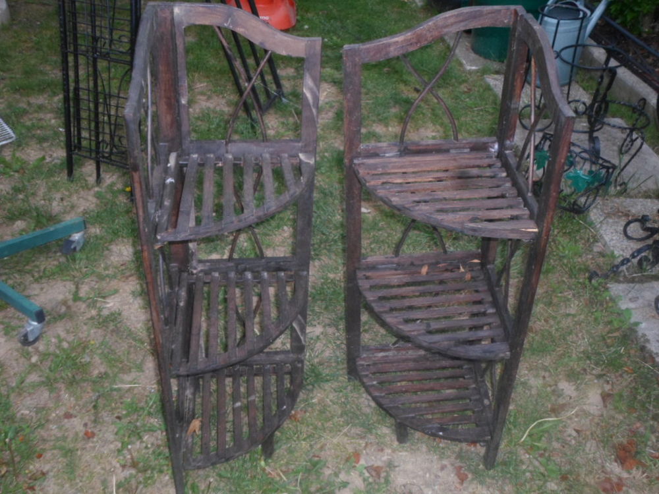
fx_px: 685
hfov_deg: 51.4
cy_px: 247
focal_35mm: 36
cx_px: 330
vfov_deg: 39.7
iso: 120
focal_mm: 6.5
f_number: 3
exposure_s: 1/45
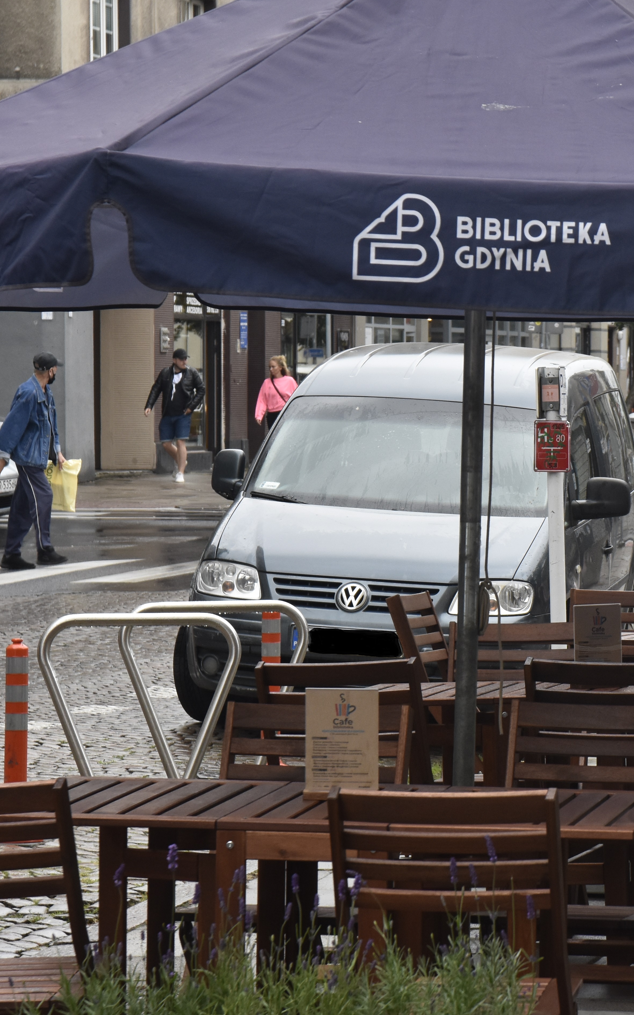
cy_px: 487
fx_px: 4699
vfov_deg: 12.3
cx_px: 599
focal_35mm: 170
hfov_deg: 7.7
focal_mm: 70
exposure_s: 1/250
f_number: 8
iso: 800
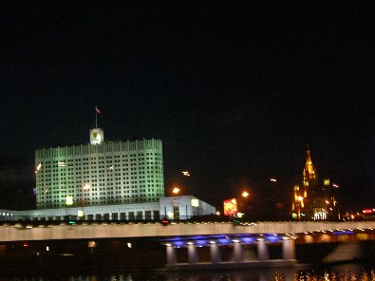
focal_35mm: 52
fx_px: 563
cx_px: 173
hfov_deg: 36.8
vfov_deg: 27.9
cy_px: 186
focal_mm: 8.9
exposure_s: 1/4.6
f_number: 2.8
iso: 200
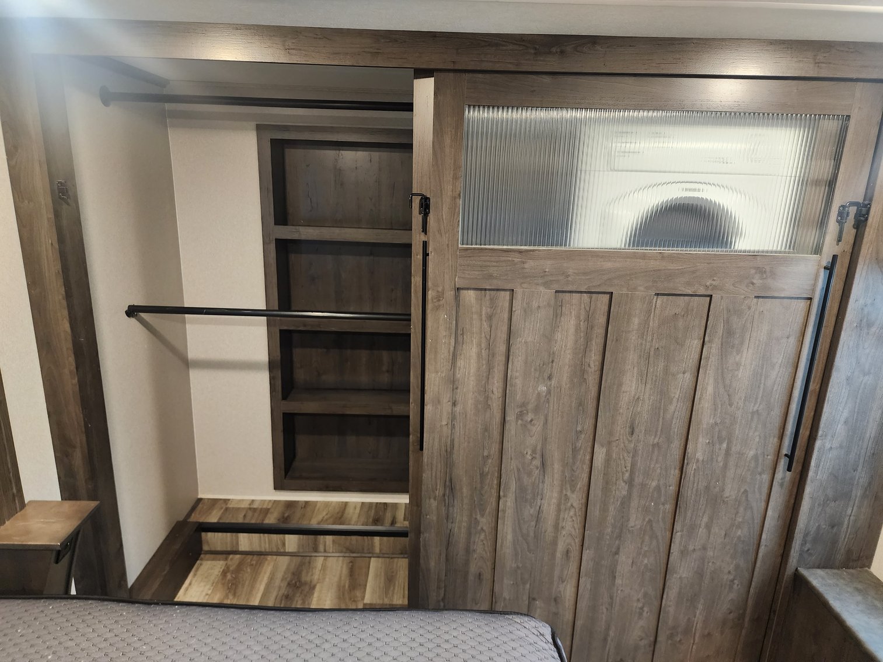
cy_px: 331
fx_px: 587
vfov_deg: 58.9
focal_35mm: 23
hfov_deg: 73.9
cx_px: 442
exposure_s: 1/40
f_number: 1.8
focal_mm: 6.4
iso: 640
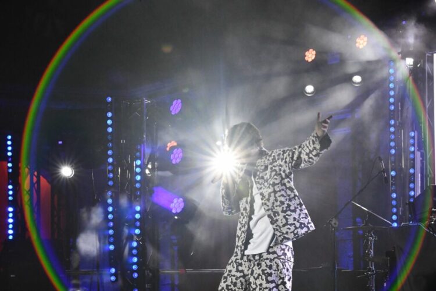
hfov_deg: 14.1
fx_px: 1768
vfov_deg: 9.4
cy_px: 146
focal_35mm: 146
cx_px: 218
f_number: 13
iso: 5000
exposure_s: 1/160
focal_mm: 122
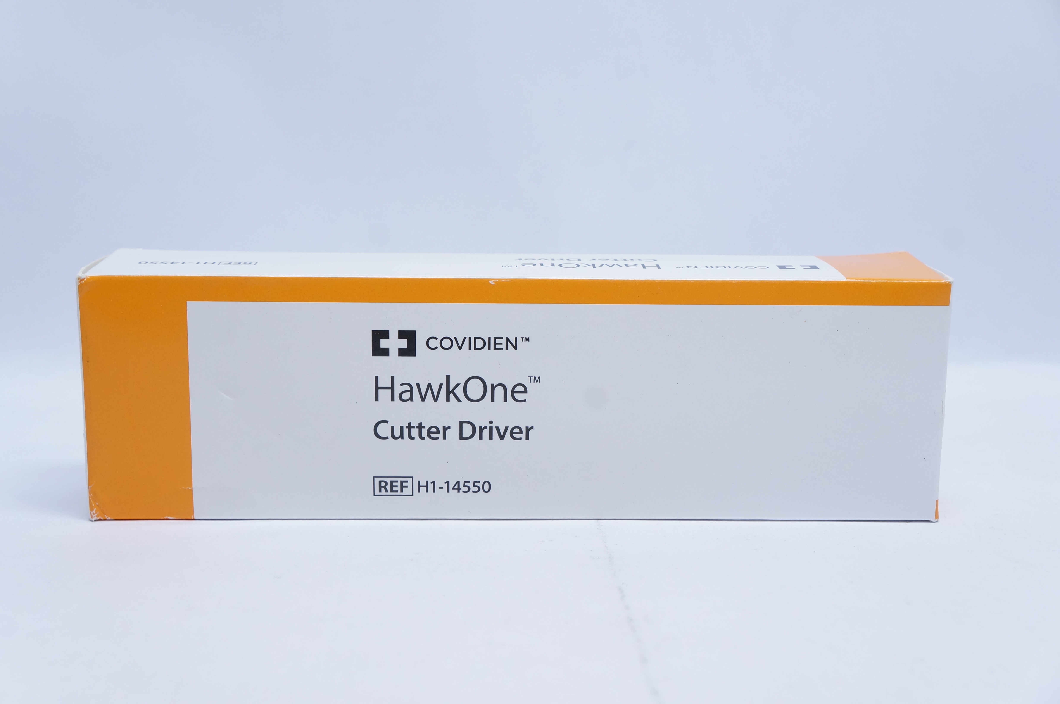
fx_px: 1412
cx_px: 530
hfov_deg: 41.2
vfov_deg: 28.0
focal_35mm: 48
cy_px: 352
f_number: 7.1
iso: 800
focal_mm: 32
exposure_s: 1/50
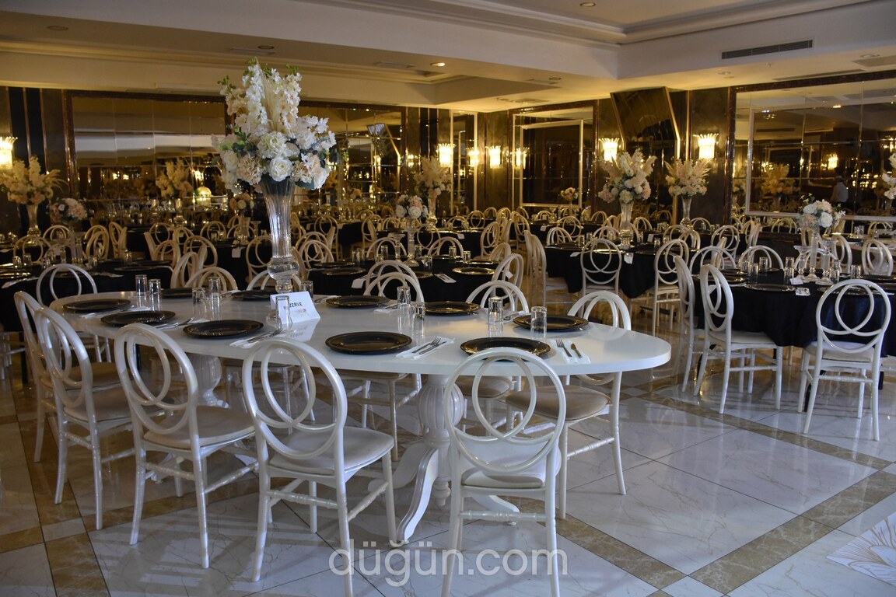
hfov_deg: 67.4
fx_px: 672
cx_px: 448
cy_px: 298
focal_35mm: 27
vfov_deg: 47.9
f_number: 4.5
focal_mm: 18
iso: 1250
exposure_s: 1/50
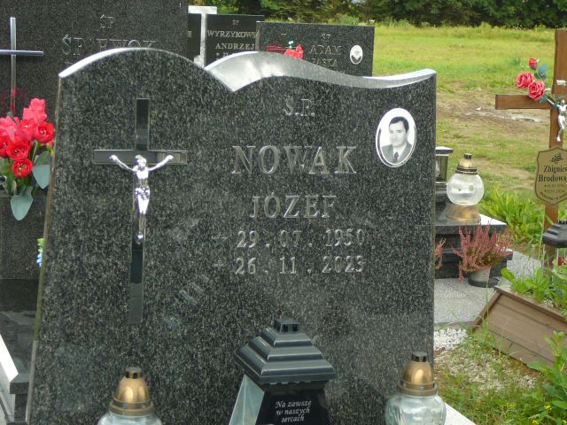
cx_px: 284
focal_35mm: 82
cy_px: 212
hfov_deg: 23.8
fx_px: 1343
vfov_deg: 18.0
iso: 80
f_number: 3.8
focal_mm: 12.2
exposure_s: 1/160
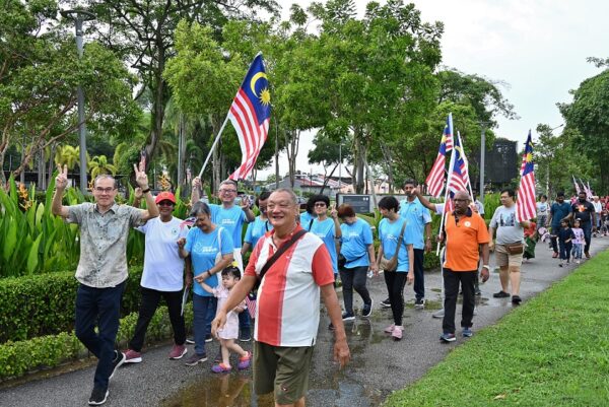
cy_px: 204
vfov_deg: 38.9
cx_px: 304
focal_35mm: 34
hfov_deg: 55.8
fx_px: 576
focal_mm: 34
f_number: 8
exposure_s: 1/200
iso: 320
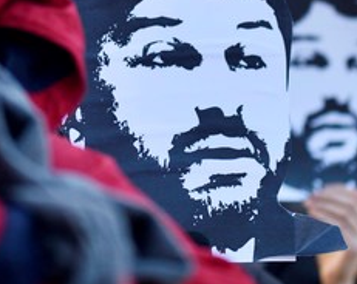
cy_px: 20
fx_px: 1202
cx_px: 116
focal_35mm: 114
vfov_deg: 13.4
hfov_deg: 16.8
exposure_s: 1/1000
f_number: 1.4
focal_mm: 35
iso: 200
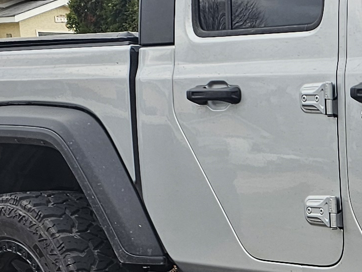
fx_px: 1318
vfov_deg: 11.1
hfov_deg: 14.4
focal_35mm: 126
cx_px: 576
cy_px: 471
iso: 25
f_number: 1.7
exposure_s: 1/359
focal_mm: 6.3
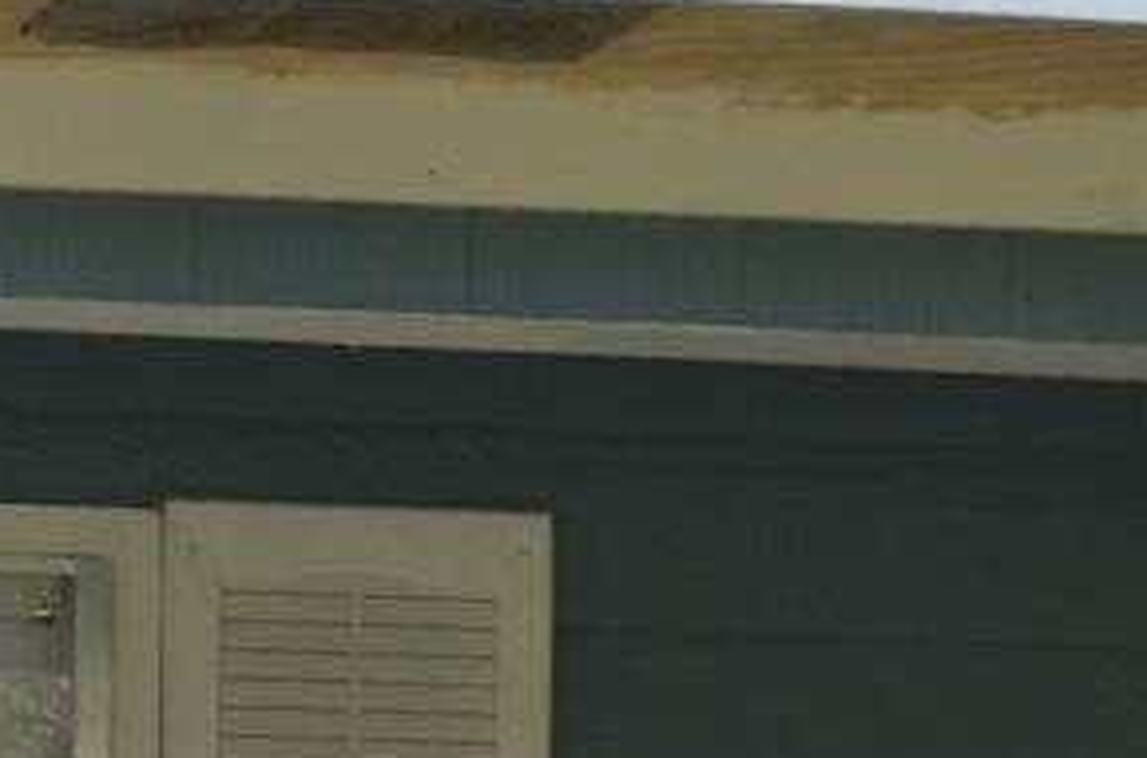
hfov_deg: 9.4
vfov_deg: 6.1
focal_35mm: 215
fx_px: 6831
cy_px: 1863
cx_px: -290
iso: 200
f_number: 4.5
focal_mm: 28
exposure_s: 1/200
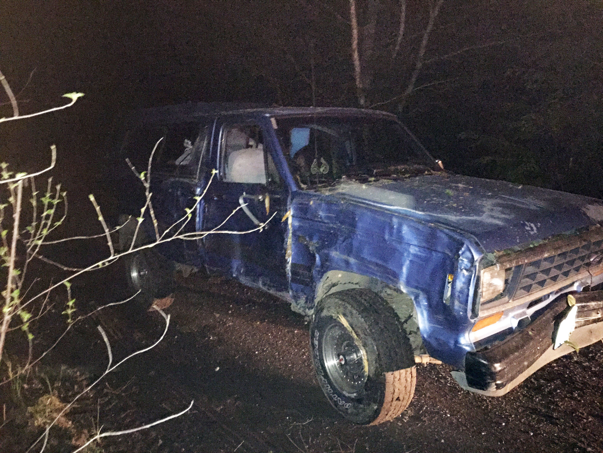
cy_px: 226
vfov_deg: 48.2
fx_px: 505
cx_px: 302
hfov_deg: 61.7
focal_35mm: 29
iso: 1250
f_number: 2.2
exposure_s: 1/16
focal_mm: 4.15
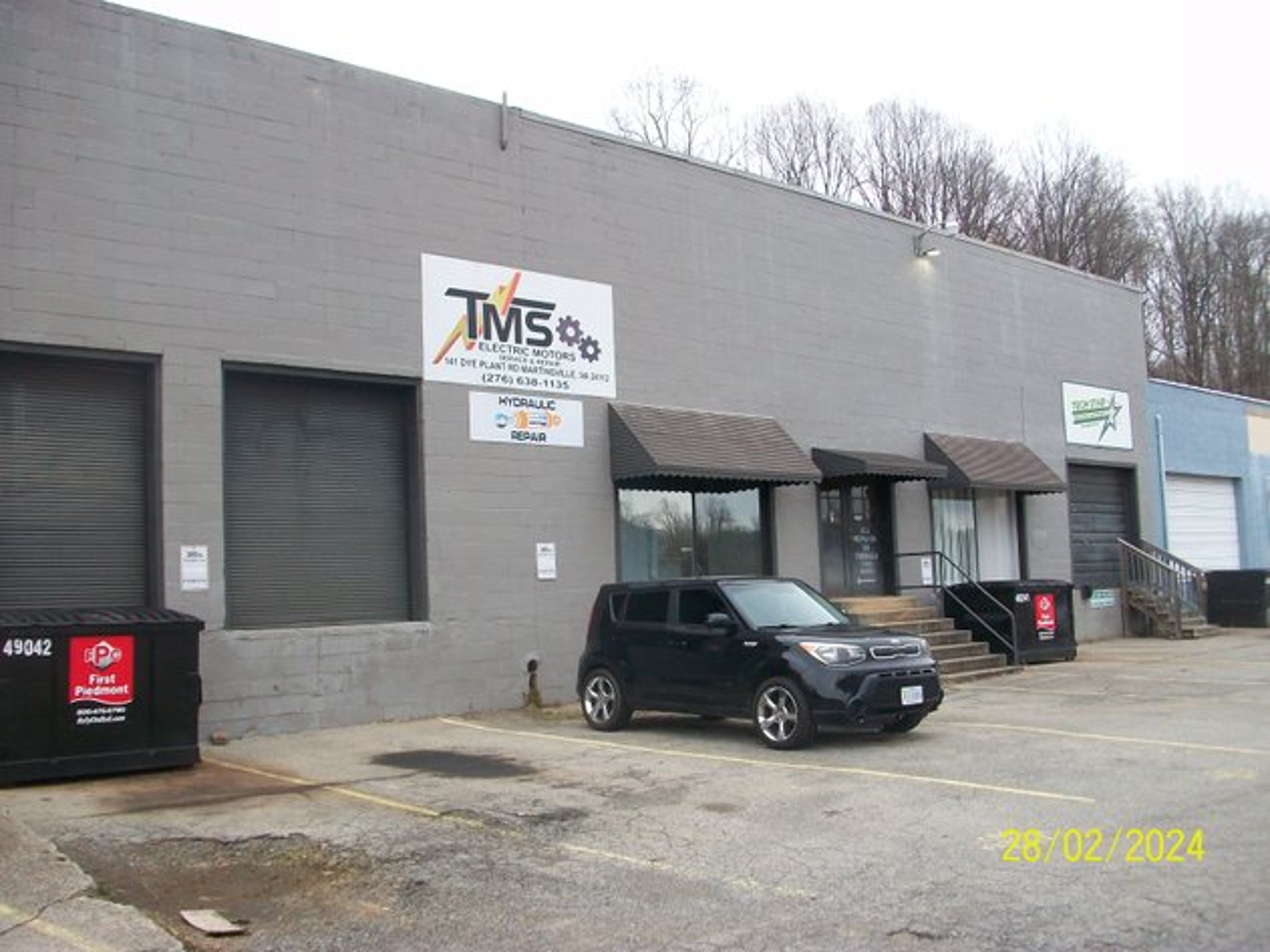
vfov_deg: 41.8
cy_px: 476
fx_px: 1247
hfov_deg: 54.0
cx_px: 635
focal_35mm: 34
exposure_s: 1/250
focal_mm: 5.7
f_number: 2.8
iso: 80
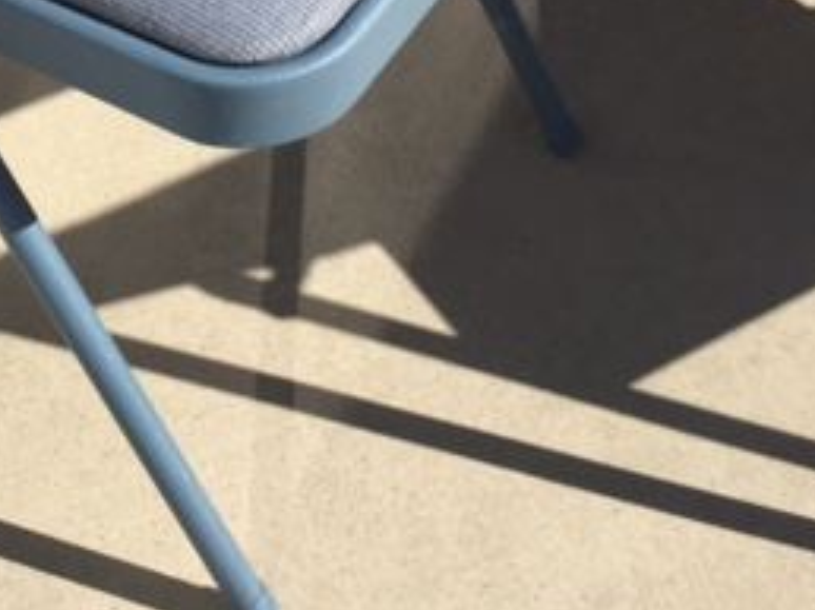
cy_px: -120
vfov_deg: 19.3
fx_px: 1694
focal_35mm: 72
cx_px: 130
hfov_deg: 26.4
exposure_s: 1/1647
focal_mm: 4.15
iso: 32
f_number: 2.2
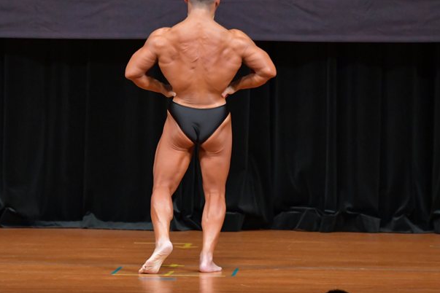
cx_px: 175
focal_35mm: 366
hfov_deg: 5.6
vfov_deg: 3.8
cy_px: 117
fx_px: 4473
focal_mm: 190
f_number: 5.6
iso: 5000
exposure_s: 1/400
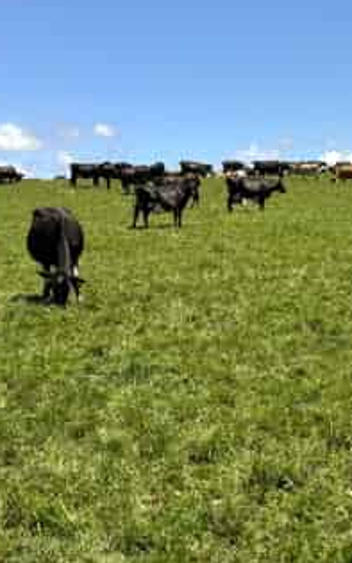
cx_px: 305
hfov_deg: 21.9
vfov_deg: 35.1
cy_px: 308
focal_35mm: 58
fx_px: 890
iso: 80
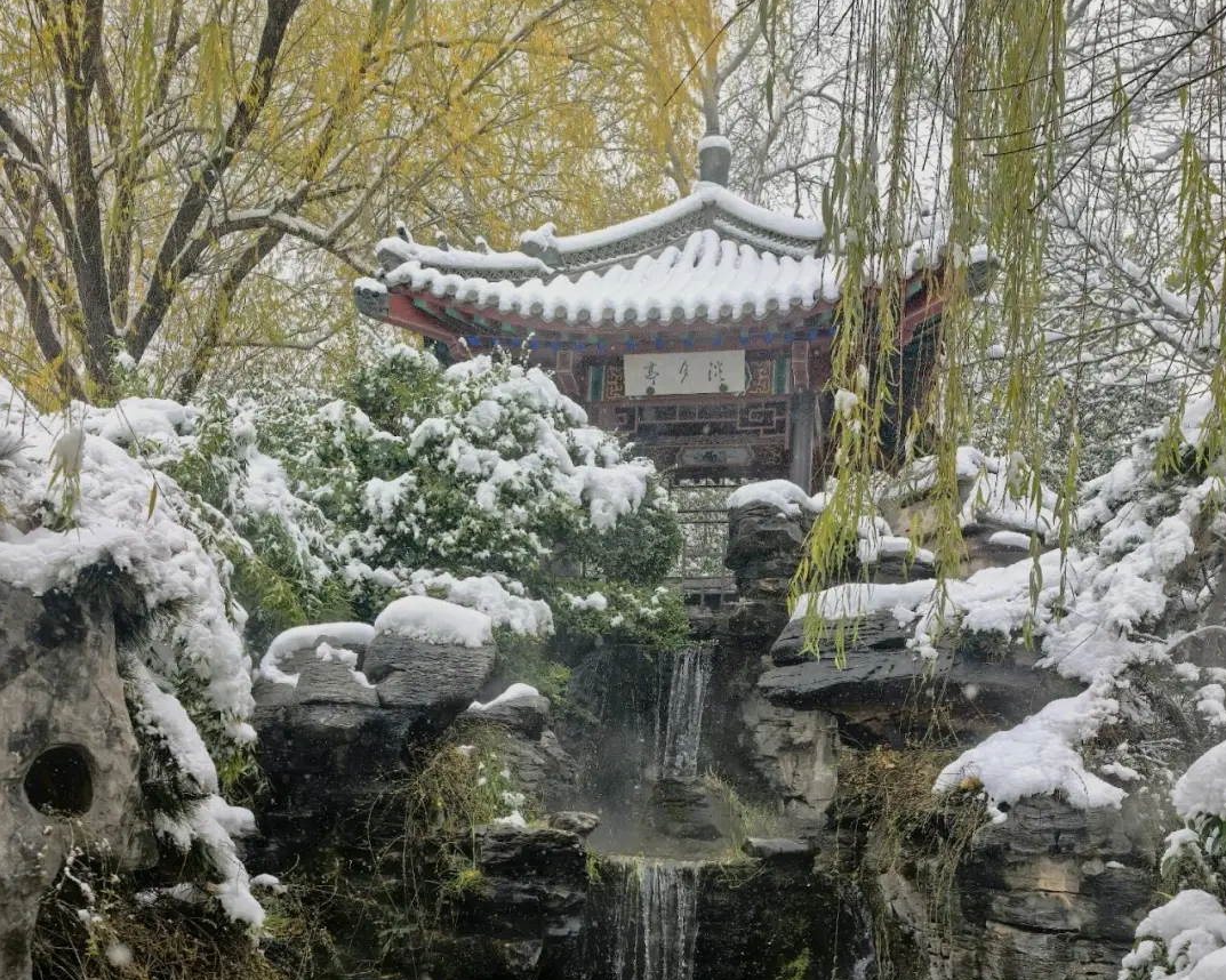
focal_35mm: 38
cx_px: 616
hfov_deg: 47.9
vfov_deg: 38.2
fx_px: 1379
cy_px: 729
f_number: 2
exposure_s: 1/676
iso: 50
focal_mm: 7
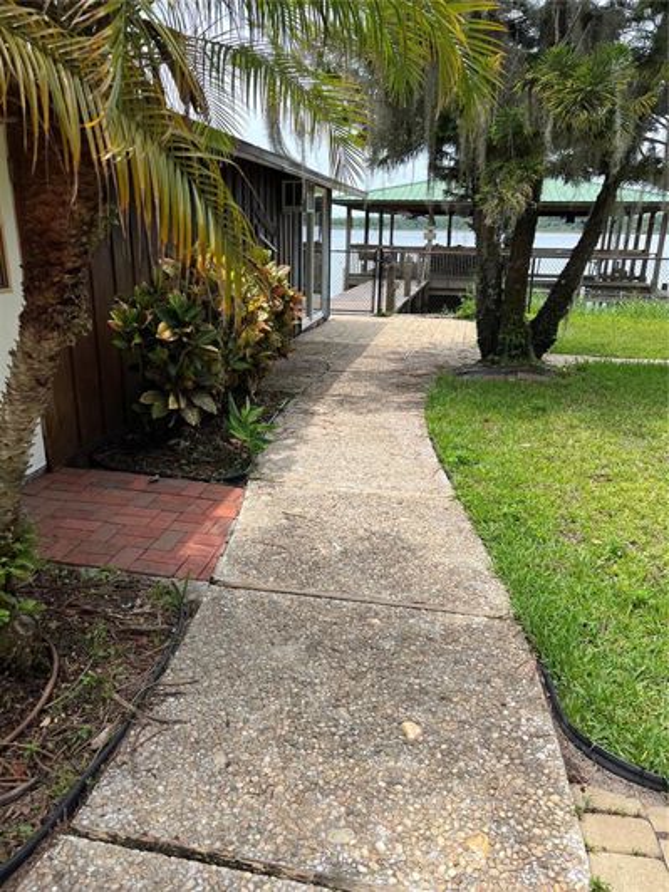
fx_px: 670
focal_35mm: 26
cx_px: 334
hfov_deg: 53.1
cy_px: 446
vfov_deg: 67.3
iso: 50
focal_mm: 5.7
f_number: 1.5
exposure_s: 1/1838
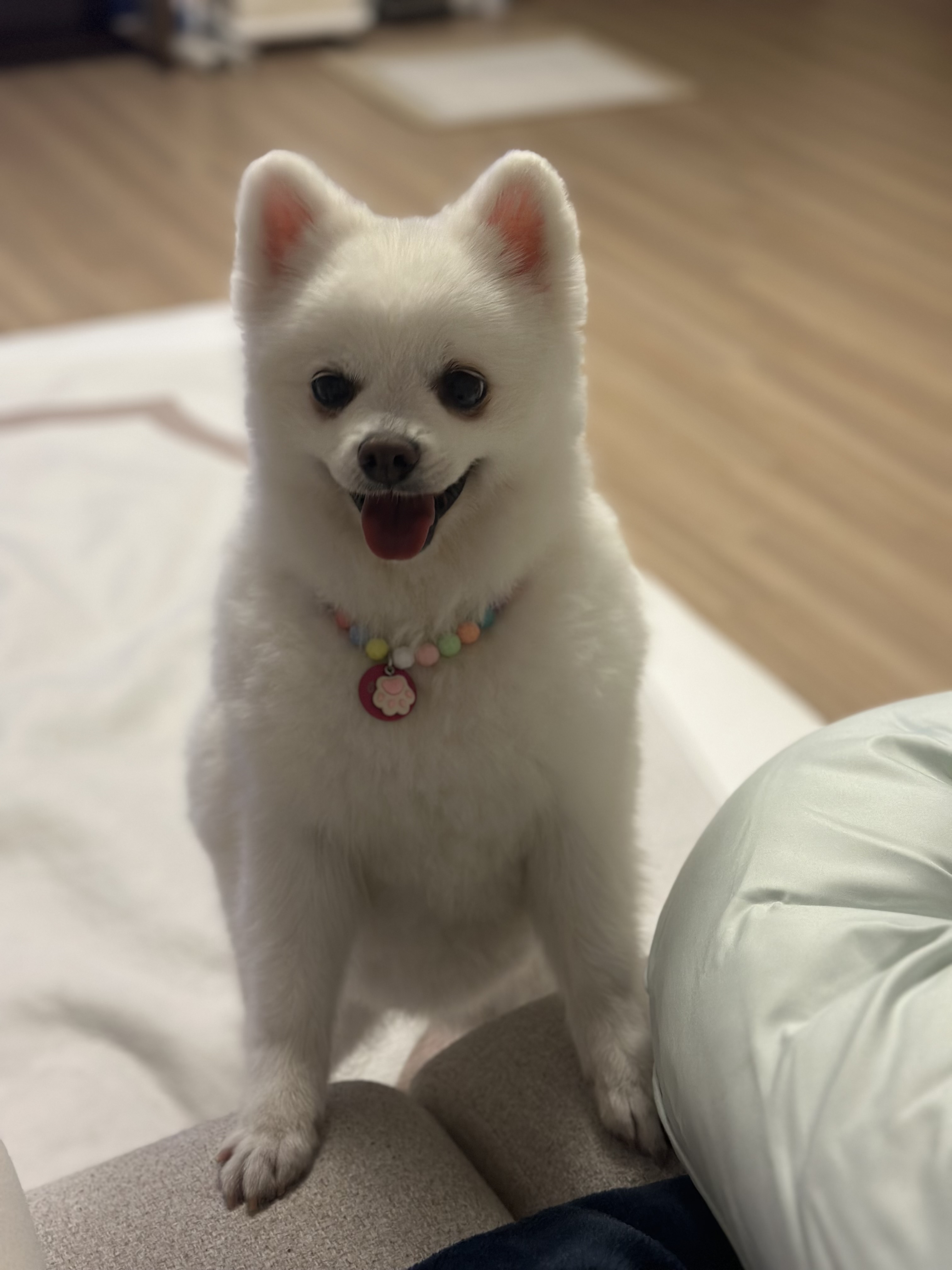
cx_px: 476
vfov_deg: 39.7
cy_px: 635
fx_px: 1760
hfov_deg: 30.3
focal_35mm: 48
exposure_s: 1/60
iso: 200
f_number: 1.78
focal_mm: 6.86
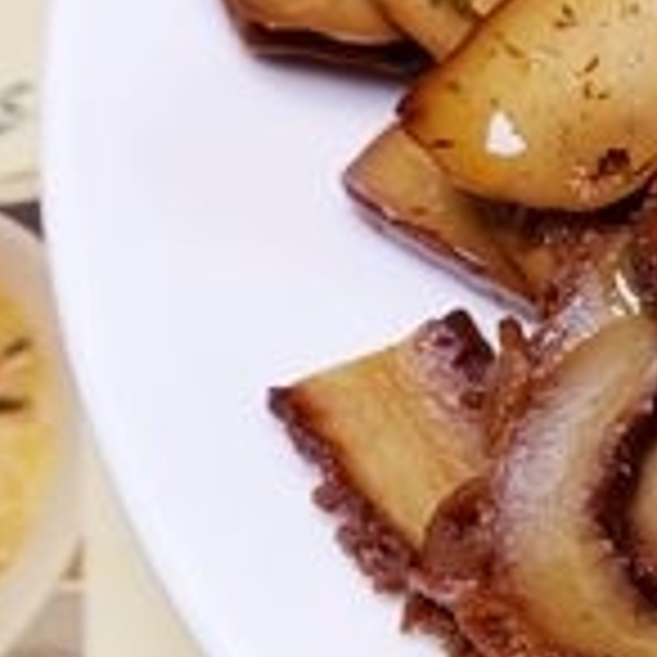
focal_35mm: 102
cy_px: 101
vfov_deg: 16.9
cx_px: 1341
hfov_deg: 14.1
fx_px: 2190
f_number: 4
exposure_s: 1/80
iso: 125
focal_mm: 10.07
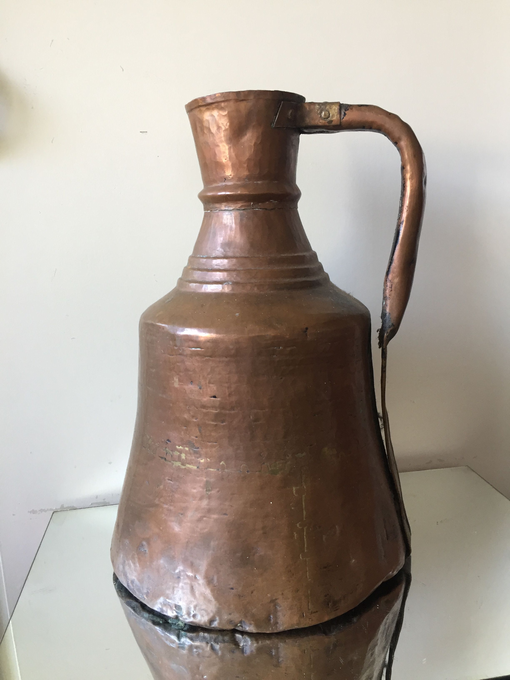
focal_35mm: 29
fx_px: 570
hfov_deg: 48.2
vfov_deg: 61.7
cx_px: 255
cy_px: 340
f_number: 2.2
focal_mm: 4.15
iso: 100
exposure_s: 1/33
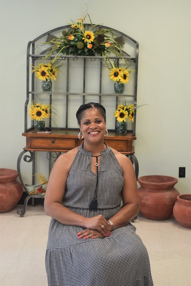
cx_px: 96
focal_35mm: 57
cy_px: 143
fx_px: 454
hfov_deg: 23.8
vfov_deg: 35.1
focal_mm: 38
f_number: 4.8
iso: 400
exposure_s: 1/60
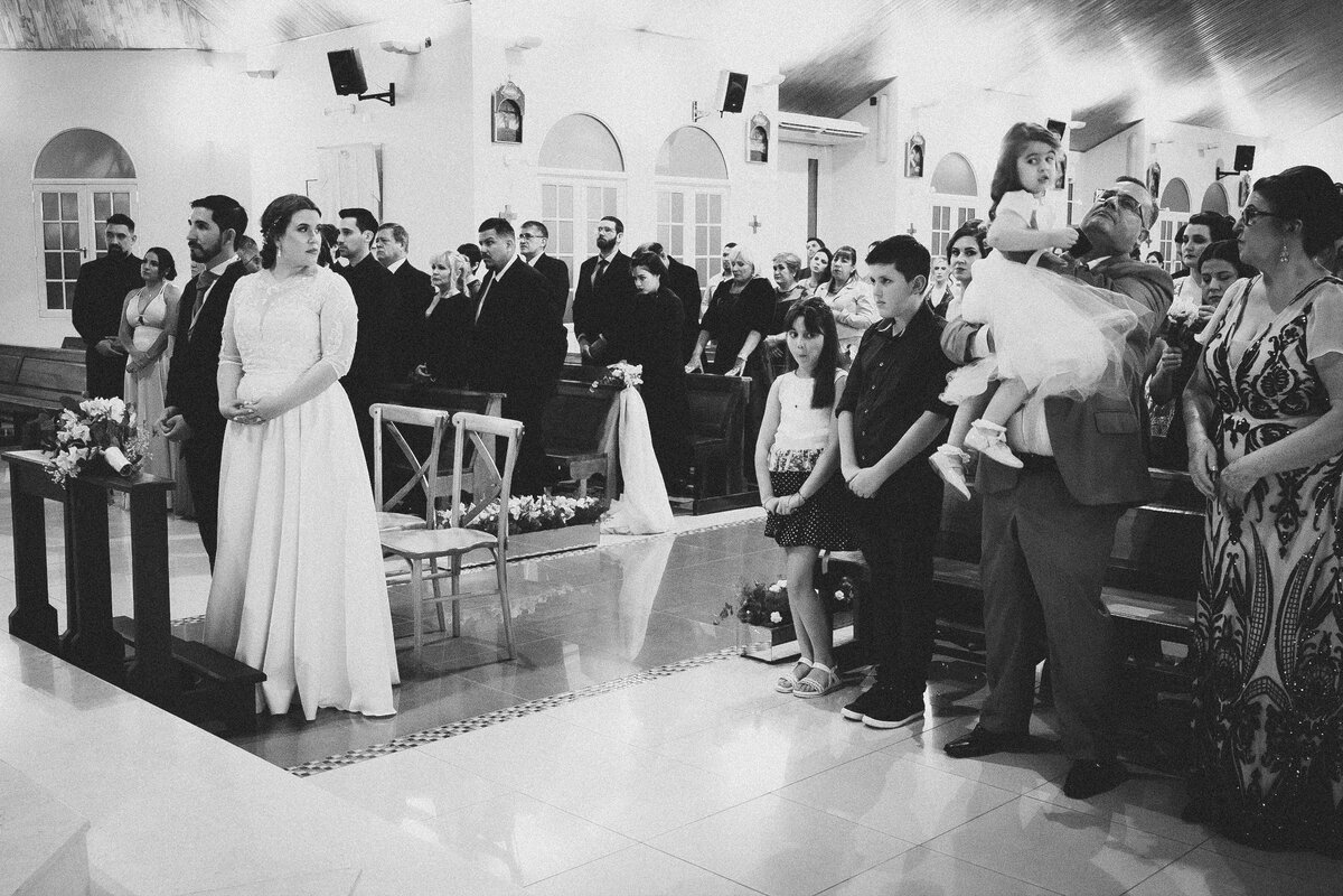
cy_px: 448
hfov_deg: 53.1
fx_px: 1343
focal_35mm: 36
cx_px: 672
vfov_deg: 36.9
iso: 4000
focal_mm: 24
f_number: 4
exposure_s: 1/125
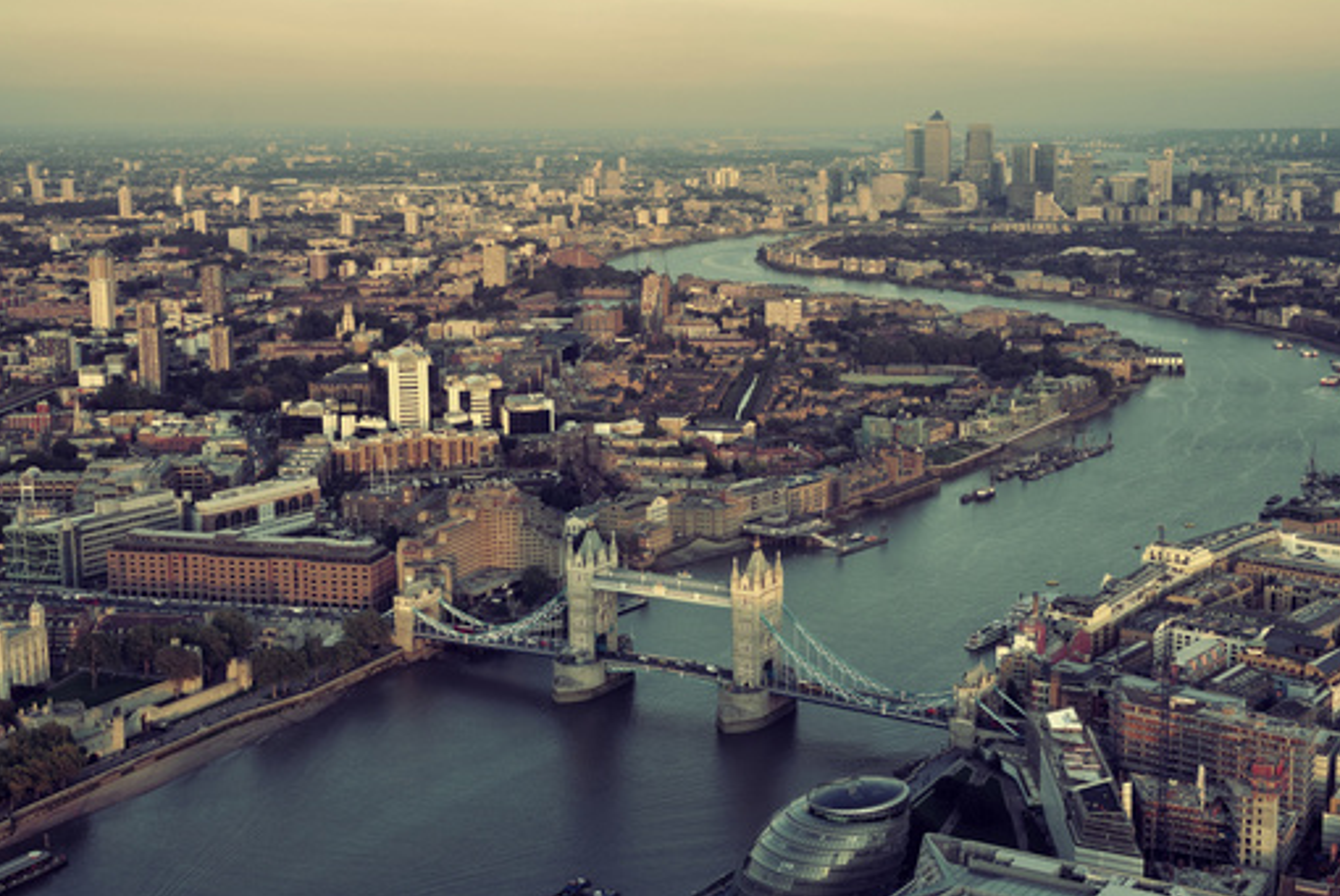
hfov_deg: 41.0
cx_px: 741
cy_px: 406
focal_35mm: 48
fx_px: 1788
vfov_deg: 28.1
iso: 200
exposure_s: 1/160
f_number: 5.6
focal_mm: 35
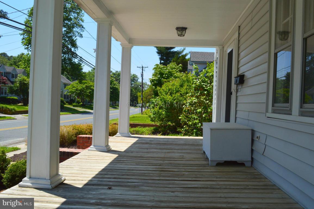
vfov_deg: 39.9
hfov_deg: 57.3
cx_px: 157
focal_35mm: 33
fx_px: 288
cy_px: 104
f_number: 11
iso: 400
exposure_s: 1/500
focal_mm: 22
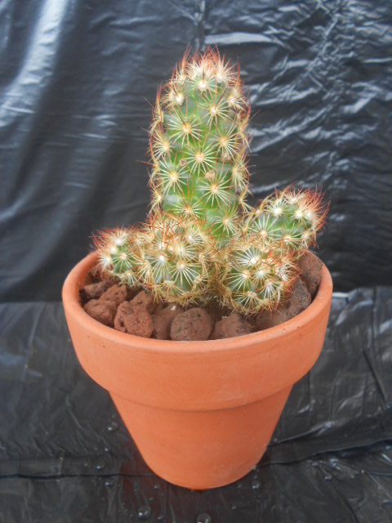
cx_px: 196
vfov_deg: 61.7
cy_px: 262
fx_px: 438
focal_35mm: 29
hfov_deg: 48.2
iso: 80
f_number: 3.4
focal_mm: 5.1
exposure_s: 1/30
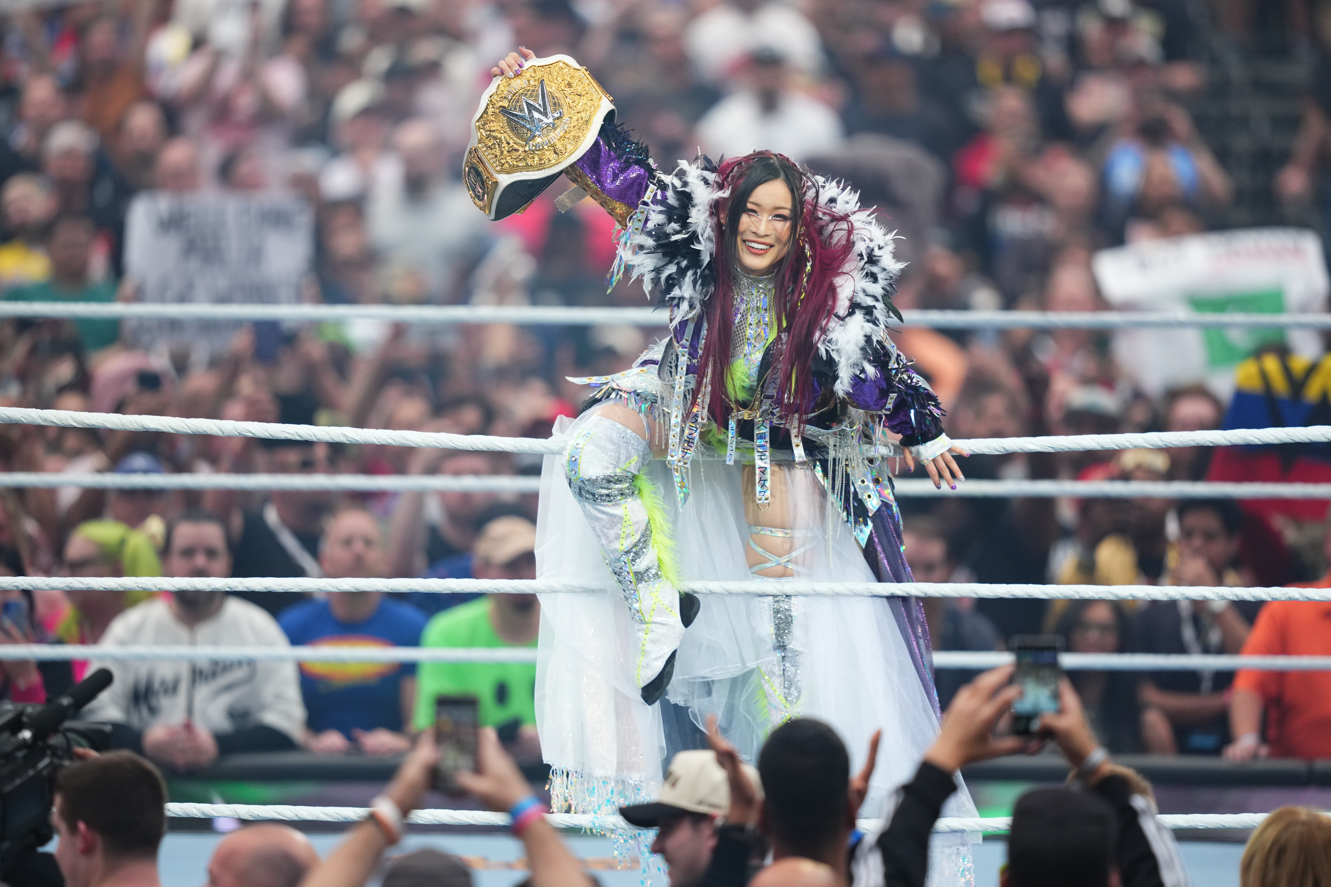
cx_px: 666
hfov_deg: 5.2
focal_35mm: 400
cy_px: 444
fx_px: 14788
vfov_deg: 3.4
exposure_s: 1/800
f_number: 2.8
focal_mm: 400
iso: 1600
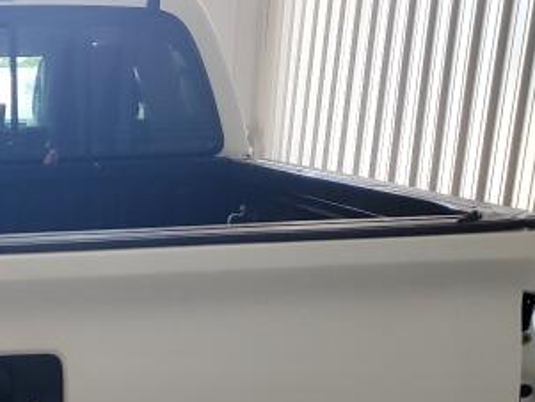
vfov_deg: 20.3
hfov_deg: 26.1
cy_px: 443
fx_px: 1067
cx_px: -44
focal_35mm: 69
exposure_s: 1/120
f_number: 1.5
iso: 59
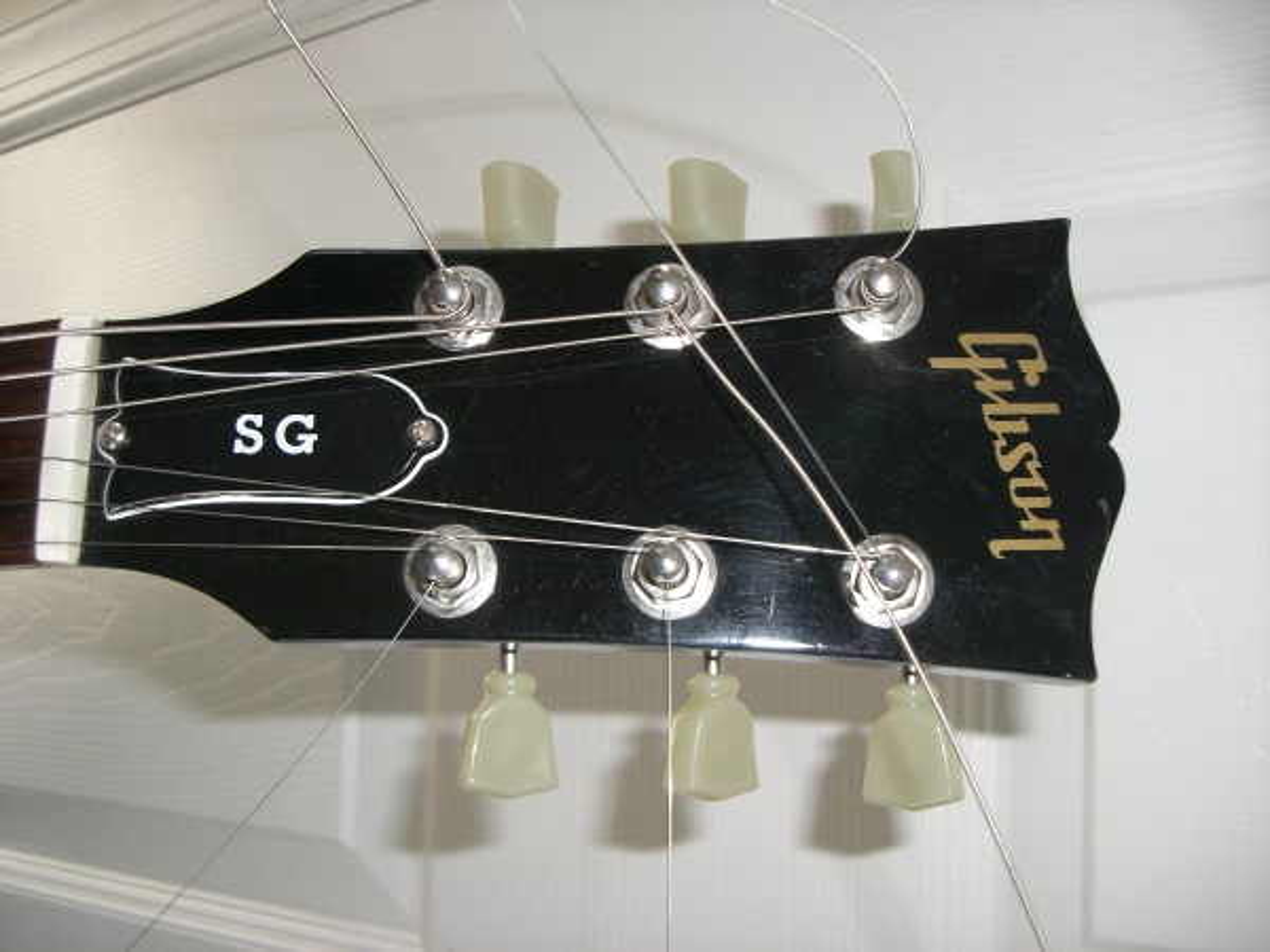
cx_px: 635
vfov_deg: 37.7
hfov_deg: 49.0
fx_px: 1394
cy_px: 476
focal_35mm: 38
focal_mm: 6.2
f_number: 2.7
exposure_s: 1/60
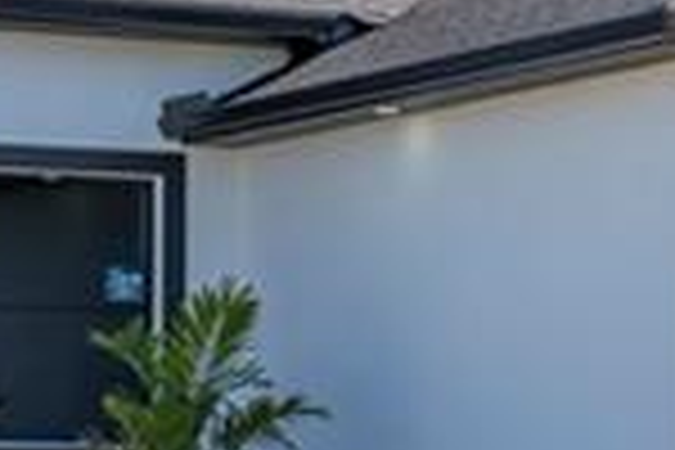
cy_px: 220
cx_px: 14
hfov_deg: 10.0
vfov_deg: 6.7
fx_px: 3843
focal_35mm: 205
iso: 100
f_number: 8
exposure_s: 1/250
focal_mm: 20
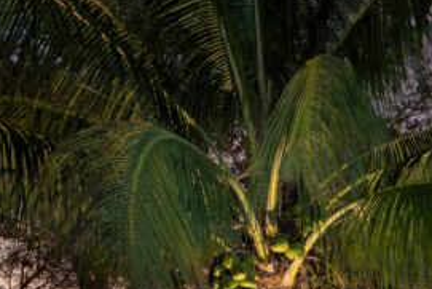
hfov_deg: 19.8
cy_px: 485
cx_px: 714
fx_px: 996
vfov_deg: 14.8
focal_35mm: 83
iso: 320
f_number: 8
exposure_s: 1/2.5
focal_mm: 22
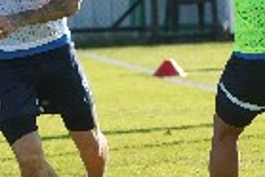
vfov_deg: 1.4
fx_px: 7118
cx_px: 343
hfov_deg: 2.1
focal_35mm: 966
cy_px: -92
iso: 1600
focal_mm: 200
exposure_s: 1/1250
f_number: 8
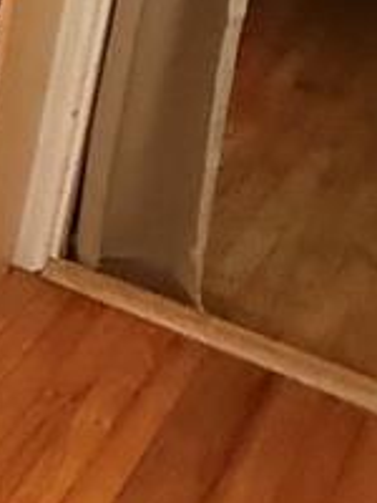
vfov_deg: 22.0
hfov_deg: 12.4
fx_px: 1220
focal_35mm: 84
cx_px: -616
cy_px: -48
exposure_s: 1/60
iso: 800
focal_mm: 2.22
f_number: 2.2
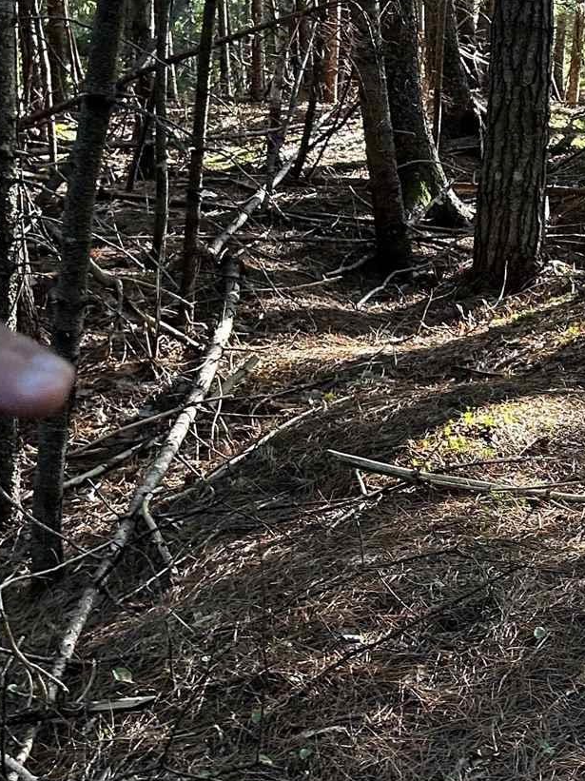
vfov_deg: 26.7
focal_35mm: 73
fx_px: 1646
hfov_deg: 18.6
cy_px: 333
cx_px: 778
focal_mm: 5.7
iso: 125
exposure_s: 1/92
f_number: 1.5
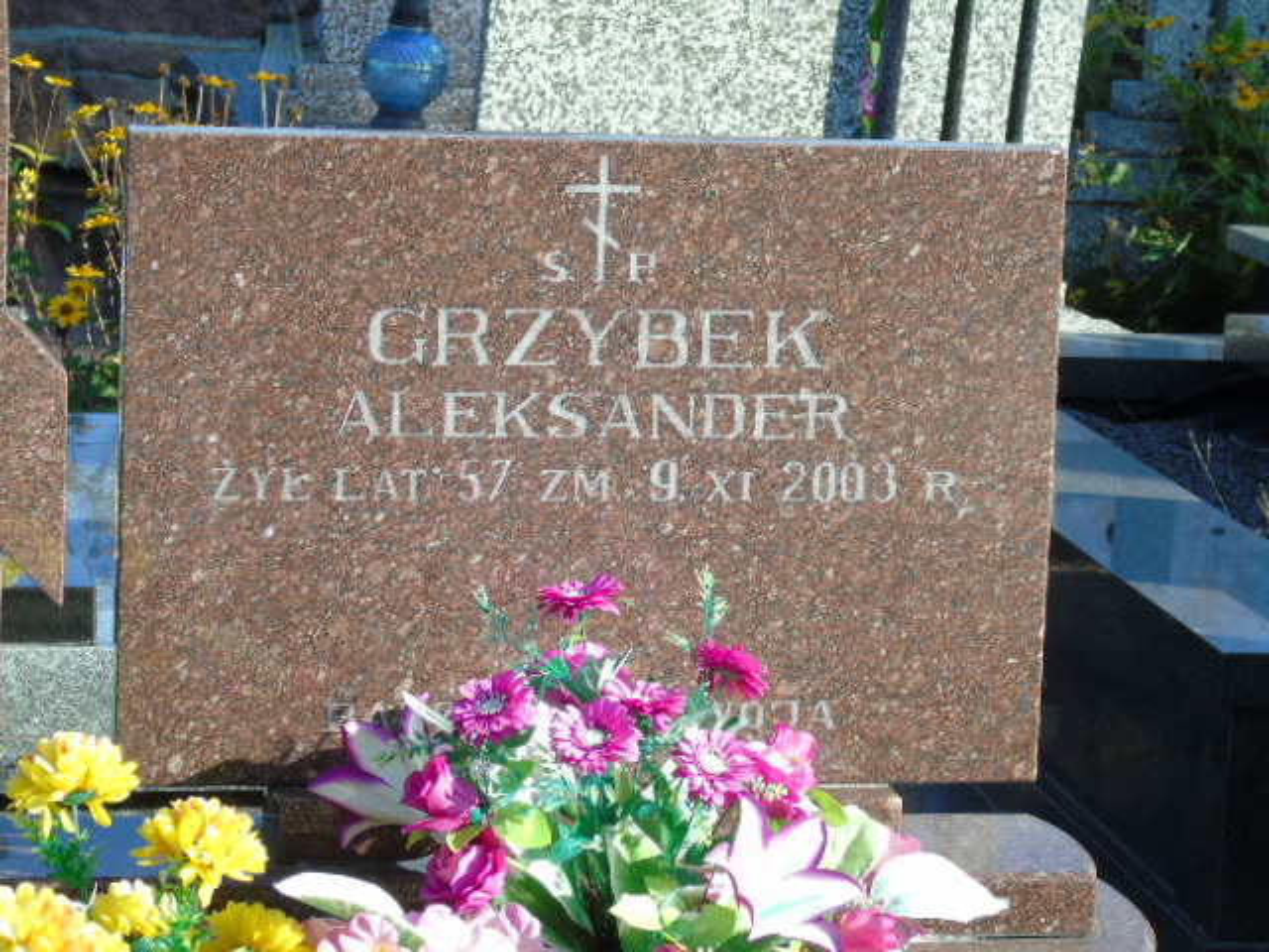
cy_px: 476
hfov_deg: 15.9
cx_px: 634
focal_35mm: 124
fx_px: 4546
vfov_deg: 12.0
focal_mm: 22
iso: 80
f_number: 4.6
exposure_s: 1/160
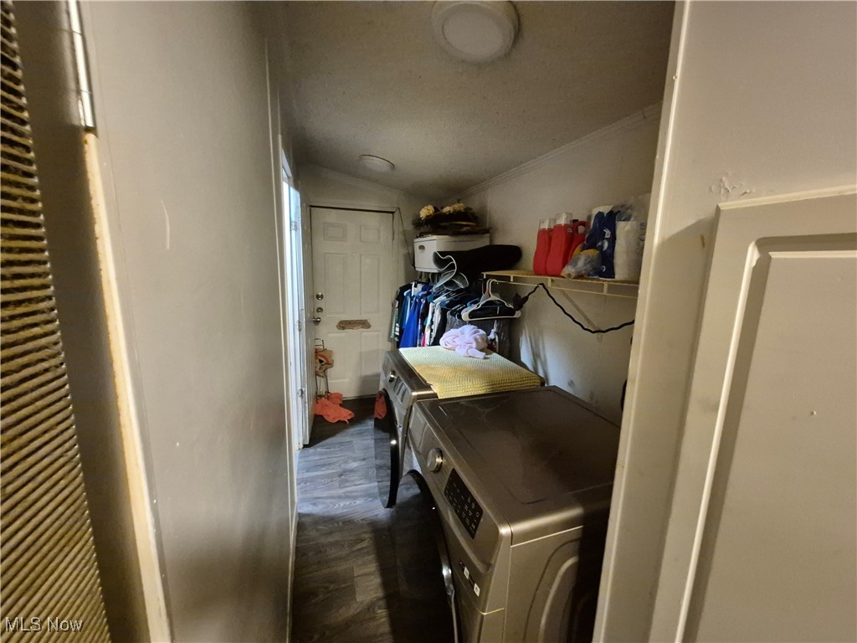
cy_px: 322
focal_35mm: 13
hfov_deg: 106.2
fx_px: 322
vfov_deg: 89.9
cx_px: 428
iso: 1600
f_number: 2.2
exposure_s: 1/60
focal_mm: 1.74
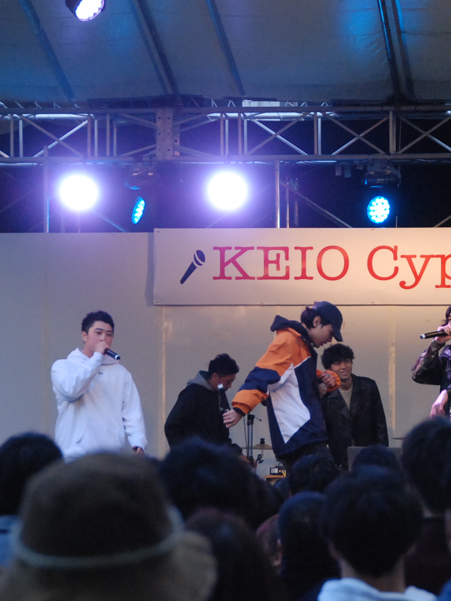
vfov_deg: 10.1
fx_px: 3386
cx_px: 345
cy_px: 301
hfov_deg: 7.6
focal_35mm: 195
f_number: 5.3
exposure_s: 1/200
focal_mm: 90
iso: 1600
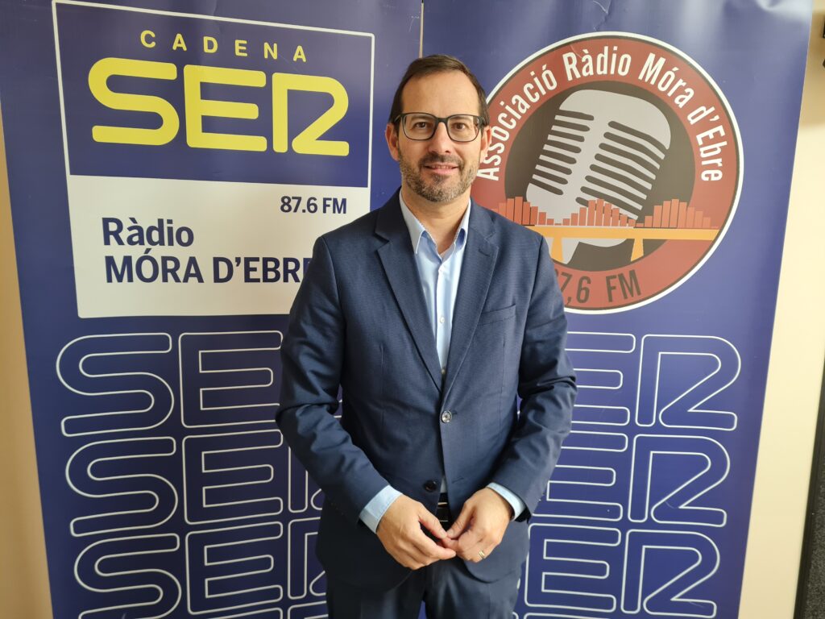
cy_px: 310
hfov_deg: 67.3
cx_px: 412
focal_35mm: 26
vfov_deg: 53.1
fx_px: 620
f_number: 1.8
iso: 250
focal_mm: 5.4
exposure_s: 1/50
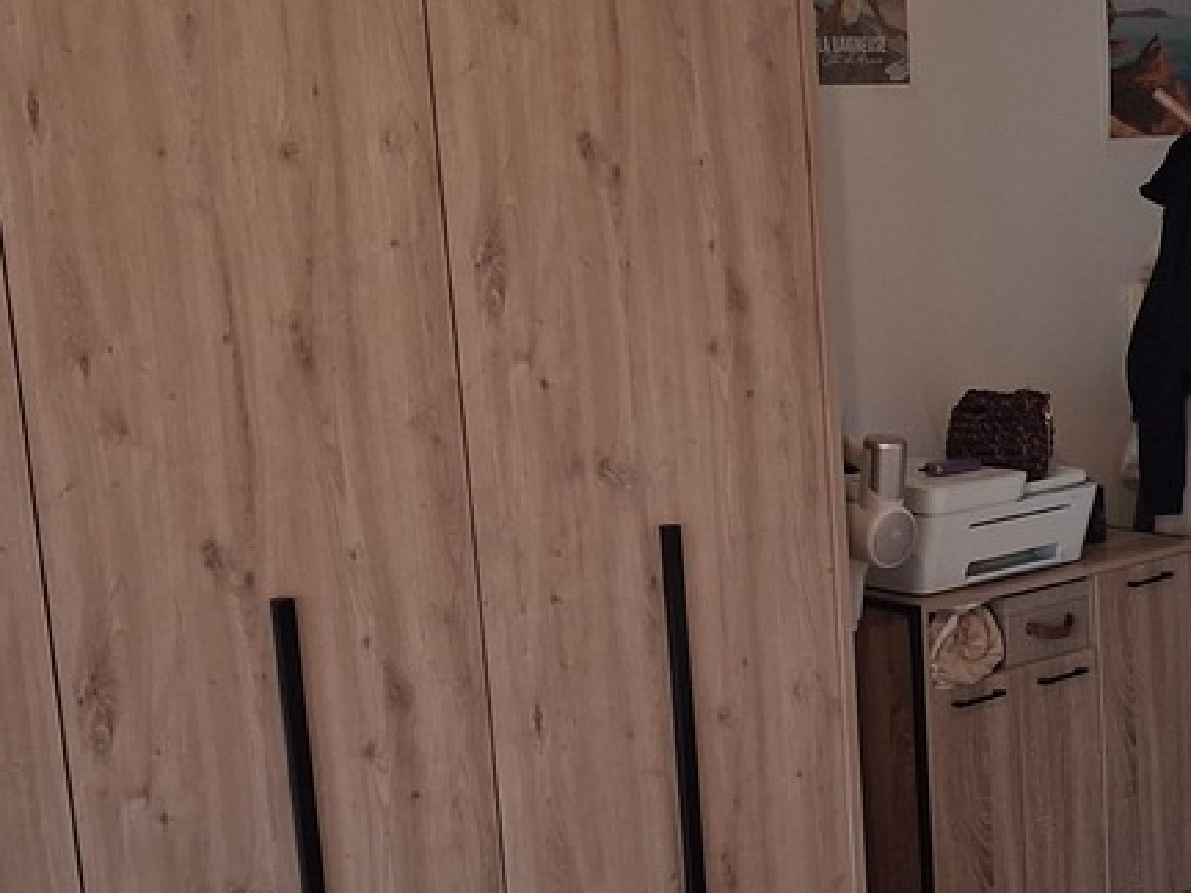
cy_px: 540
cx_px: 1276
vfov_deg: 19.6
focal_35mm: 75
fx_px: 2580
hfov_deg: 24.4
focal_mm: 4
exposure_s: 1/50
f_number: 1.8
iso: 400
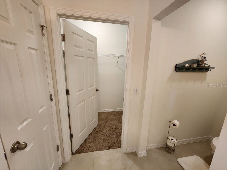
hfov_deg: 106.2
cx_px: 114
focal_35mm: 13
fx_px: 85
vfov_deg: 89.9
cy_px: 85
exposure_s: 1/60
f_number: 2.2
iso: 320
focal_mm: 2.2
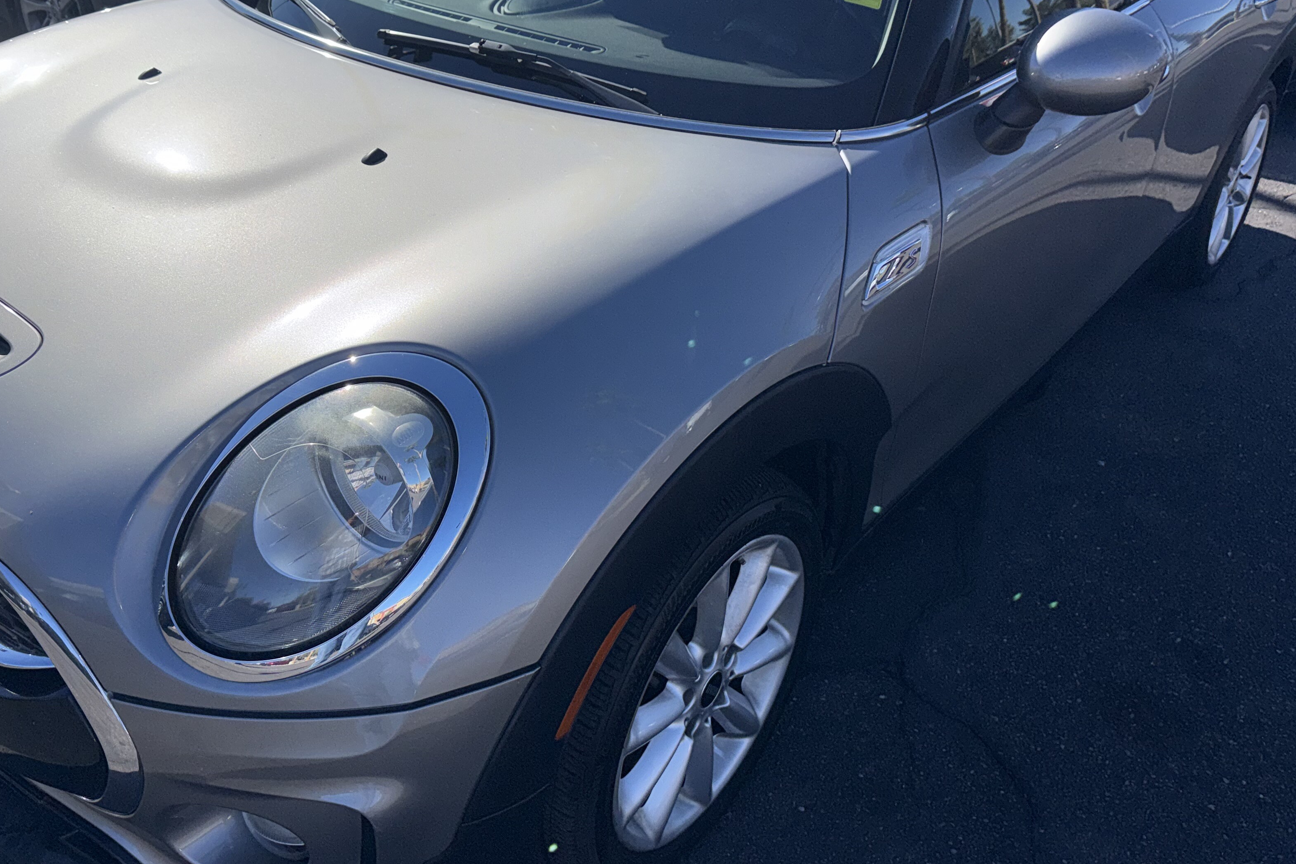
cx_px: 521
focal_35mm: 32
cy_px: 329
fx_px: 1152
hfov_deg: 58.3
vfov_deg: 40.9
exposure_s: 1/7353
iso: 80
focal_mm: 6.76
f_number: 1.78
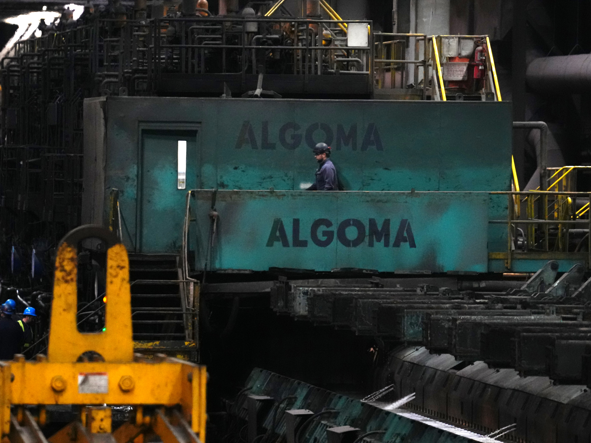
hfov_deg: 6.1
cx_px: 269
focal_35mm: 325
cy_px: 221
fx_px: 5549
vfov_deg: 4.6
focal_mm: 200
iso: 6400
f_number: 2.8
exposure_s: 1/640
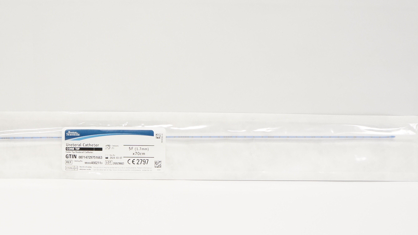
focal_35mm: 52
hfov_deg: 38.8
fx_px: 576
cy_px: 148
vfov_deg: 23.0
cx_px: 103
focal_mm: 18
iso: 800
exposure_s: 1/160
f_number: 6.3
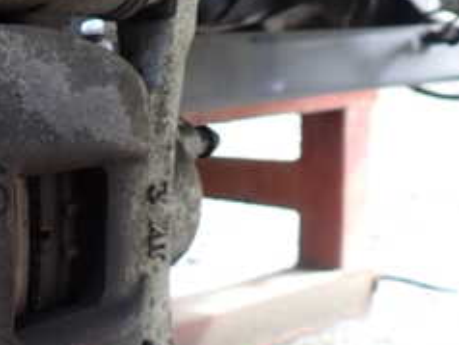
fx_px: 836
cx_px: -44
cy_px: 222
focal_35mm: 63
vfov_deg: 23.3
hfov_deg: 28.0
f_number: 2.8
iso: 100
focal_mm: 4.5
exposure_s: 1/80
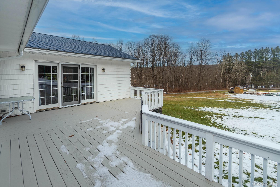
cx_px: 140
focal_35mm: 15
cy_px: 94
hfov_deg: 100.4
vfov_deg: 77.3
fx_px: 117
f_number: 7.1
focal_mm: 10
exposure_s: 1/200
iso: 100
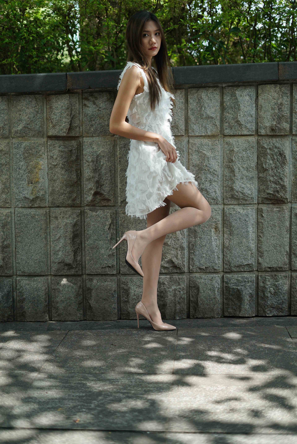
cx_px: 148
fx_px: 618
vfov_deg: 39.6
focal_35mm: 50
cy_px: 222
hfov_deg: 27.0
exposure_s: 1/3200
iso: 320
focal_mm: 50
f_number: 2
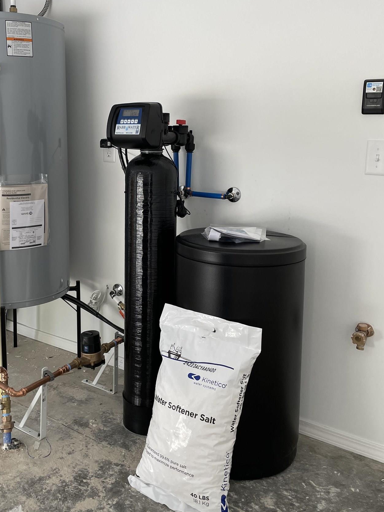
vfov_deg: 51.1
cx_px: 132
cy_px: 208
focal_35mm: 36
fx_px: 532
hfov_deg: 39.3
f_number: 1.6
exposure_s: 1/120
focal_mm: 4.2
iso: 80
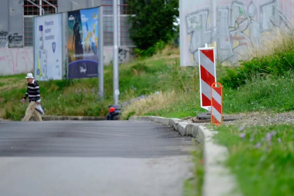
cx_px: 147
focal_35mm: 210
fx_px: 1715
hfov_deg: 9.8
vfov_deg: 6.5
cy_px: 98
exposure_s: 1/1250
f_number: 2.8
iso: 200
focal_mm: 140
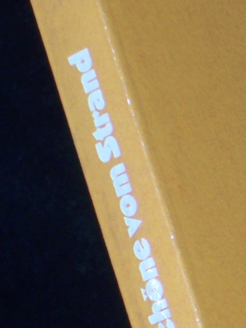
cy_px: 353
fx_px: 2654
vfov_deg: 7.0
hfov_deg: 5.3
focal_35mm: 280
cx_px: 369
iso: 80
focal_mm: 13.6
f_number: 4
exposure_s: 1/80
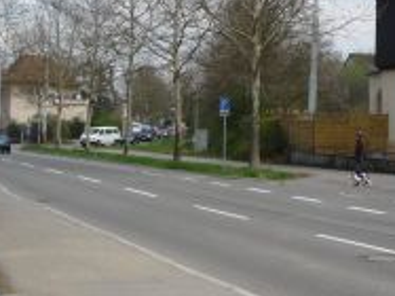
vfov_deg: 17.9
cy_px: 85
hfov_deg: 23.8
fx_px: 935
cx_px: 186
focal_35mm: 82
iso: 100
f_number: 4.5
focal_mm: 5.2
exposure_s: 1/400
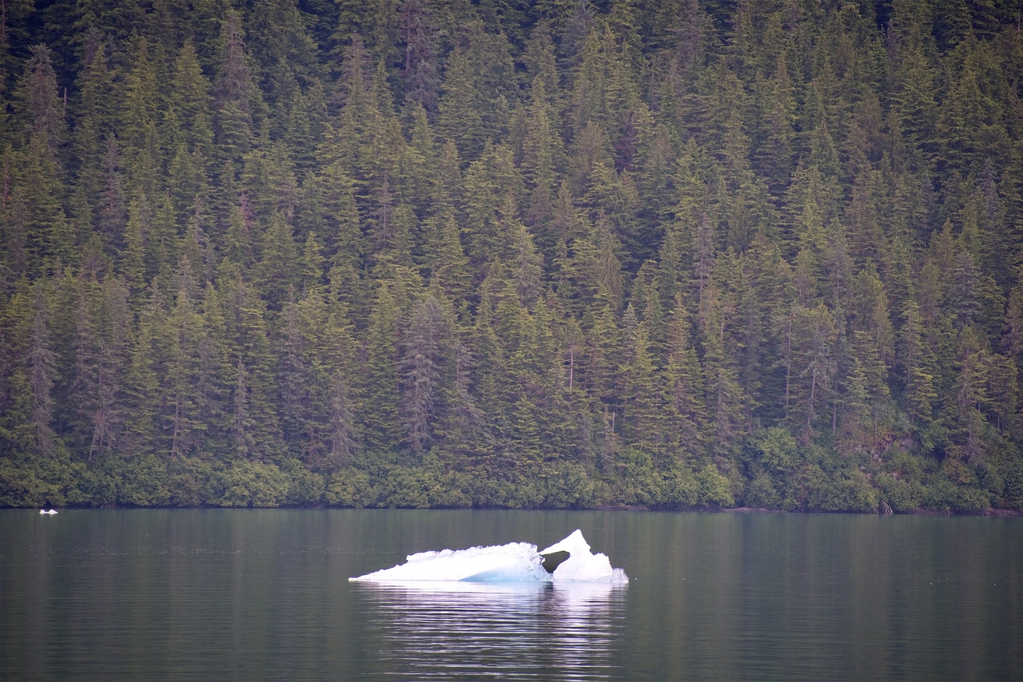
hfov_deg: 6.9
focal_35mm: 300
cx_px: 512
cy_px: 341
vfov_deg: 4.6
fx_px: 8526
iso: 1000
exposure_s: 1/640
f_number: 5.6
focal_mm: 300
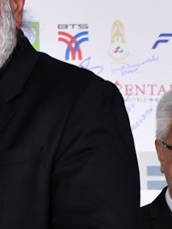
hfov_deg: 3.0
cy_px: 69
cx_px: -153
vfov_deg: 4.0
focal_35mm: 501
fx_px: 3313
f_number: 5.3
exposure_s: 1/125
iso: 500
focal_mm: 80
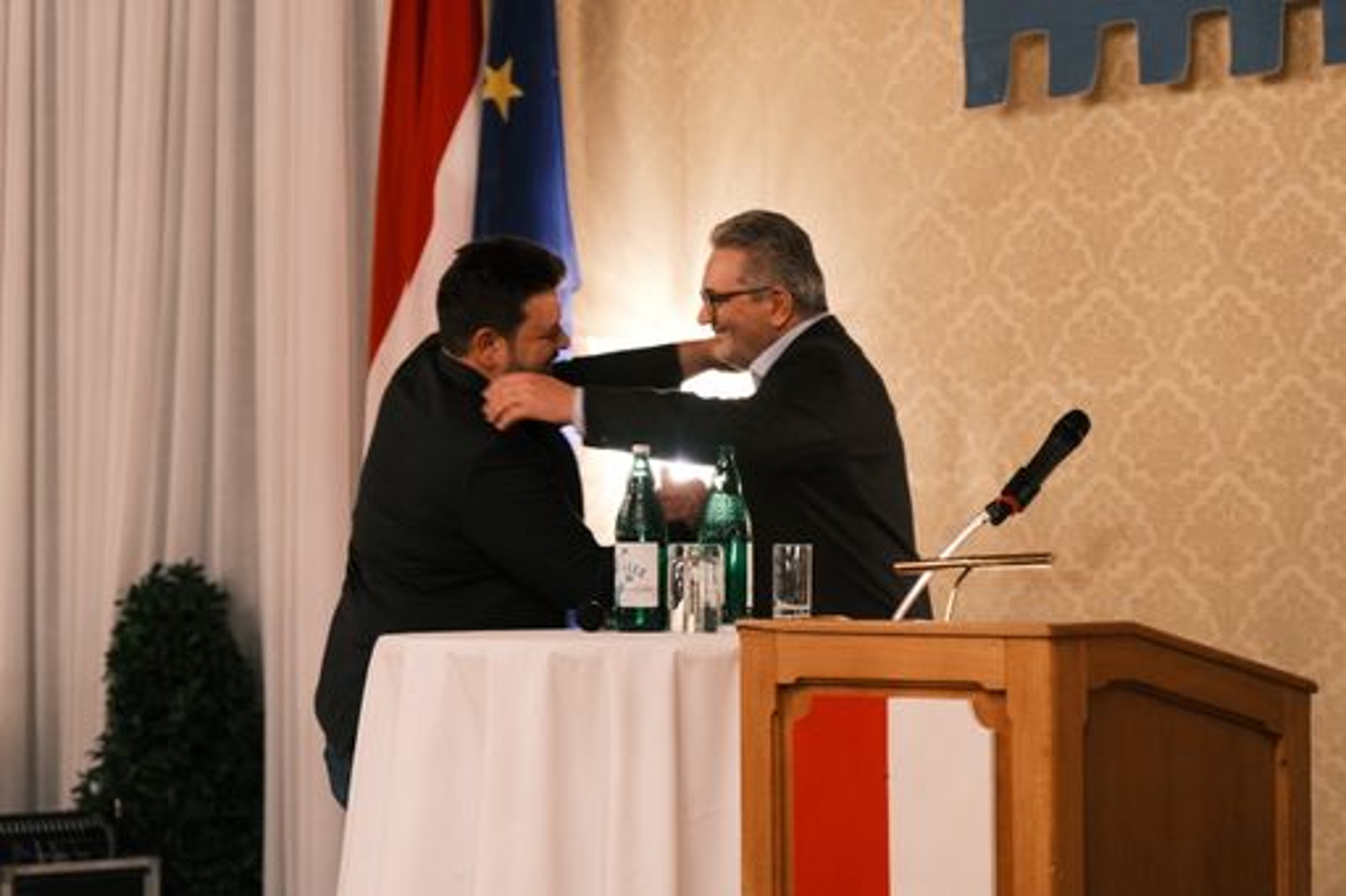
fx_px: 3924
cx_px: 673
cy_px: 448
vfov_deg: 13.0
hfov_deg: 19.5
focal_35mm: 105
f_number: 2.8
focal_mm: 70
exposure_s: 1/100
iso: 3200
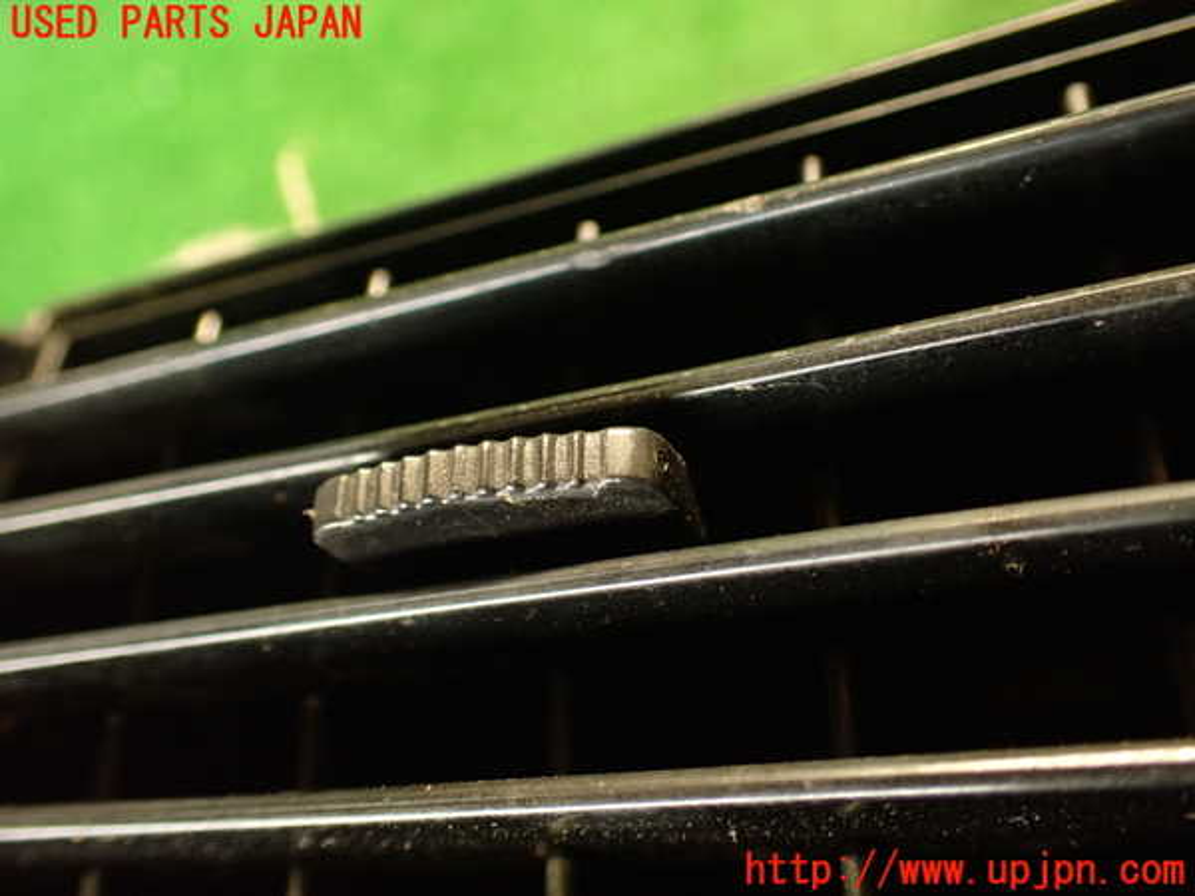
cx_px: 598
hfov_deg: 56.8
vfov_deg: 44.2
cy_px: 448
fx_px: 1105
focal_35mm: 32
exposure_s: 1/25
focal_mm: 5.79
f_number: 2.4
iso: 800
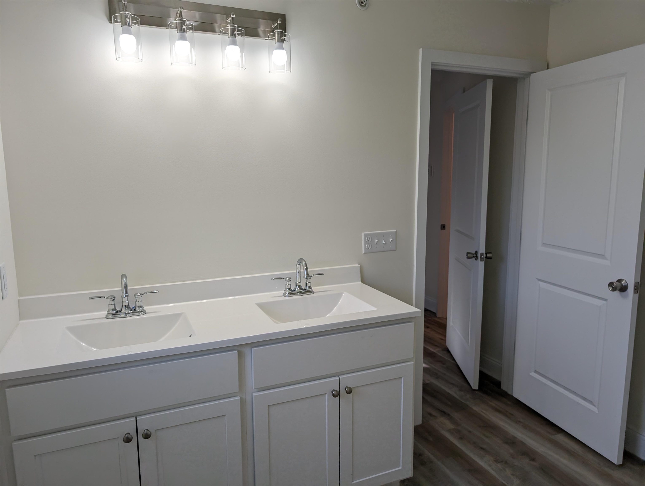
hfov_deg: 71.5
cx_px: 322
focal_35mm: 24
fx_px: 448
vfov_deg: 56.9
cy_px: 243
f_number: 1.68
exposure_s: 1/228
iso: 22
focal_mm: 6.9
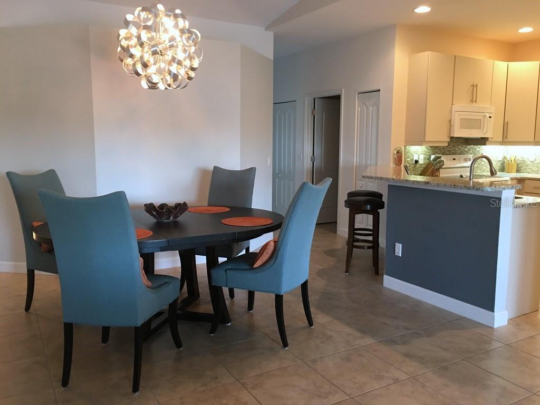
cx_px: 270
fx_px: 452
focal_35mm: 29
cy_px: 202
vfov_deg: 48.2
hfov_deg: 61.7
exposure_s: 1/15
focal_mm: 4.15
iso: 80
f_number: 2.2
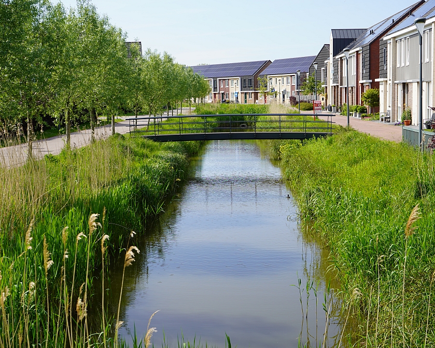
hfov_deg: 34.2
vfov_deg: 27.6
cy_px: 177
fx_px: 708
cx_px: 224
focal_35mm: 55
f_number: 9
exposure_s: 1/125
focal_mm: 48
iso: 100
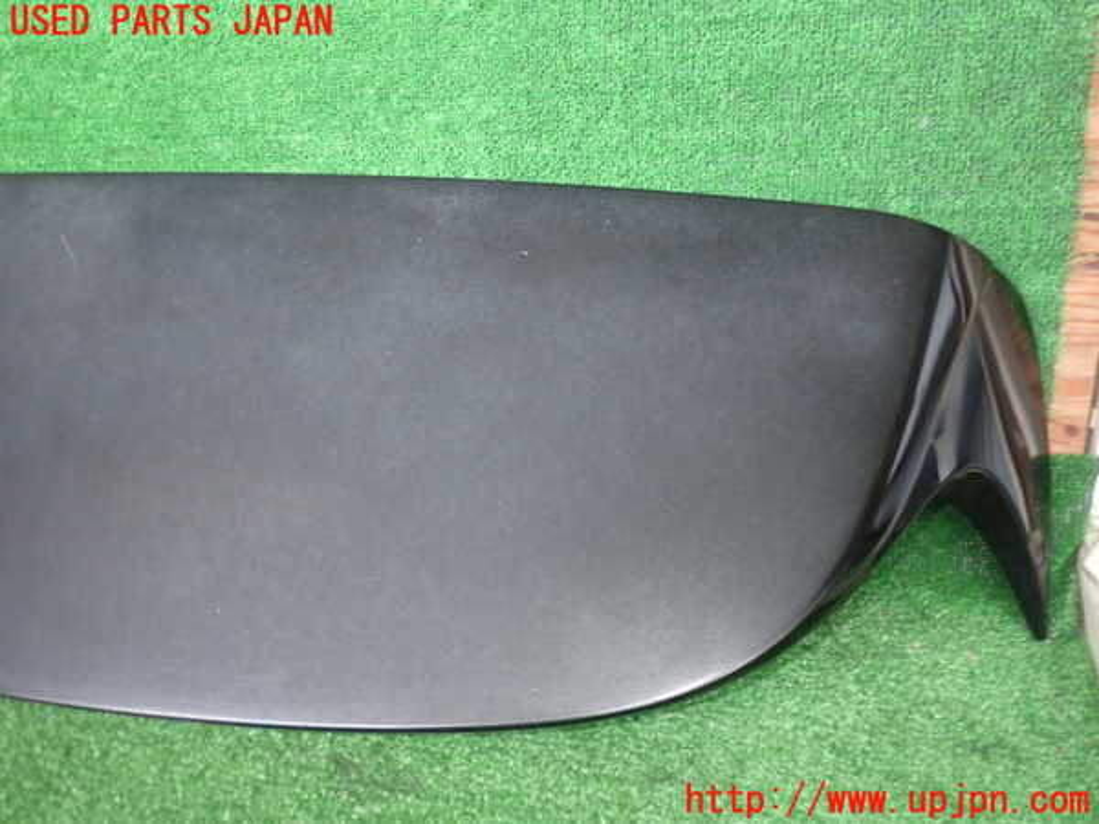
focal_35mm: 30
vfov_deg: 46.8
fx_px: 952
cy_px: 412
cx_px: 550
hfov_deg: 60.0
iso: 200
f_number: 2.3
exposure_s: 1/60
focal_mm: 5.4
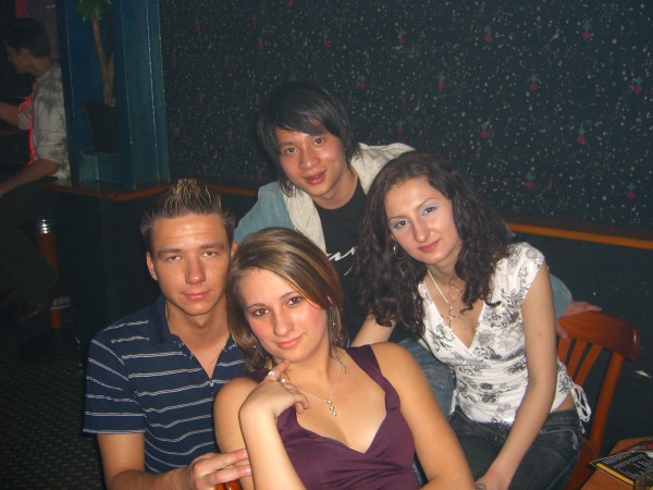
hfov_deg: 49.0
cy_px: 245
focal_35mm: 38
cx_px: 326
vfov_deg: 37.7
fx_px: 717
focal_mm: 7.9
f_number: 2.8
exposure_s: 1/60
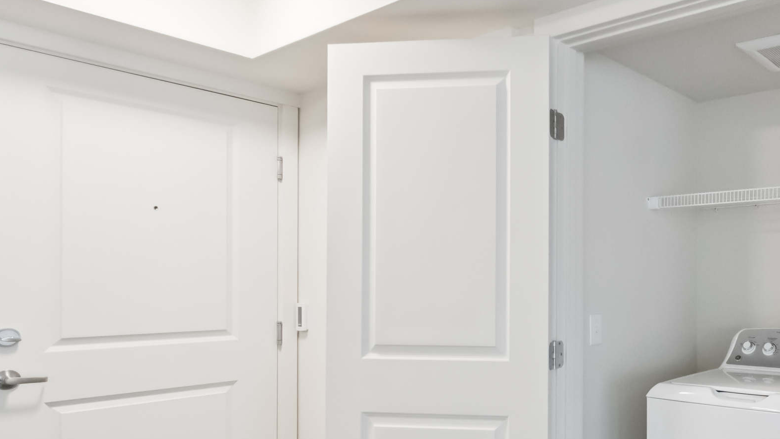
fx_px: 621
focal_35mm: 30
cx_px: 660
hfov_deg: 57.7
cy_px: 299
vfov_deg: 38.4
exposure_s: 1/30
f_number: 8
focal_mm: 10
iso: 3200
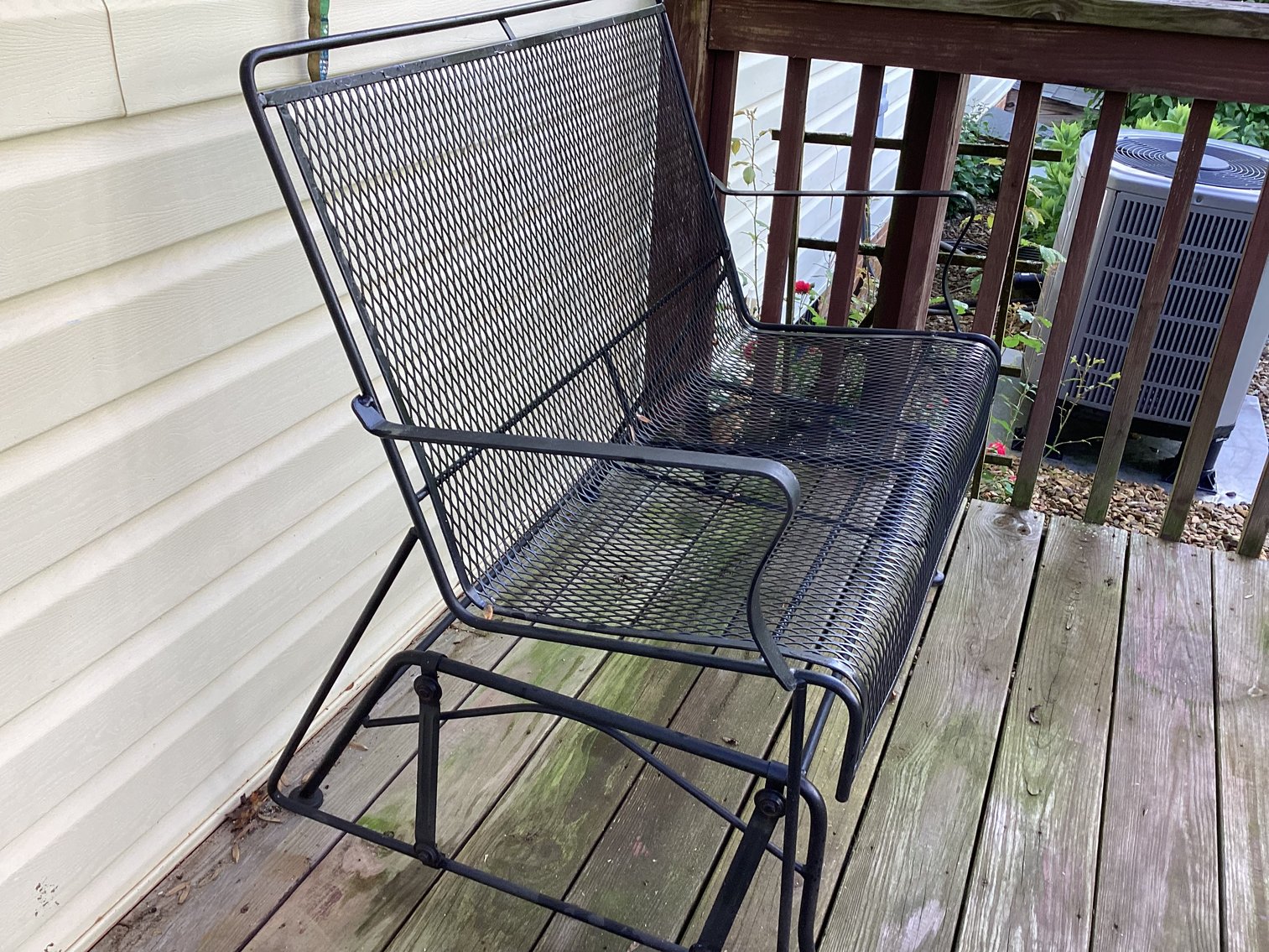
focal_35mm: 31
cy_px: 476
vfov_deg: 45.4
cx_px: 634
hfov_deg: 58.3
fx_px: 1137
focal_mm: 3.3
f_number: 2.4
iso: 50
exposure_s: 1/120
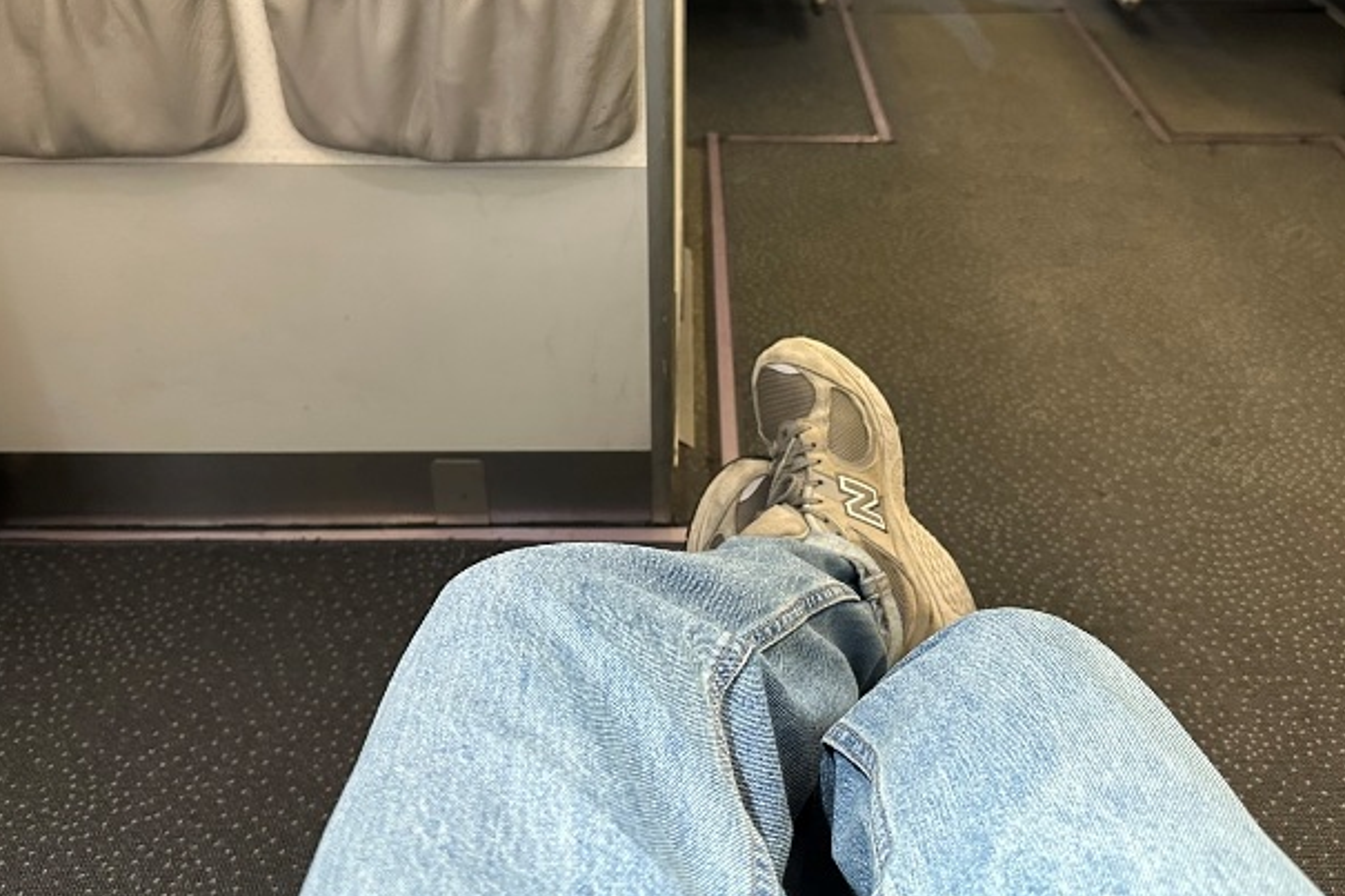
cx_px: 698
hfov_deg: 57.2
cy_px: 338
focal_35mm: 33
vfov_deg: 39.7
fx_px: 1233
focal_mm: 6.86
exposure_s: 1/57
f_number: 1.78
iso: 800
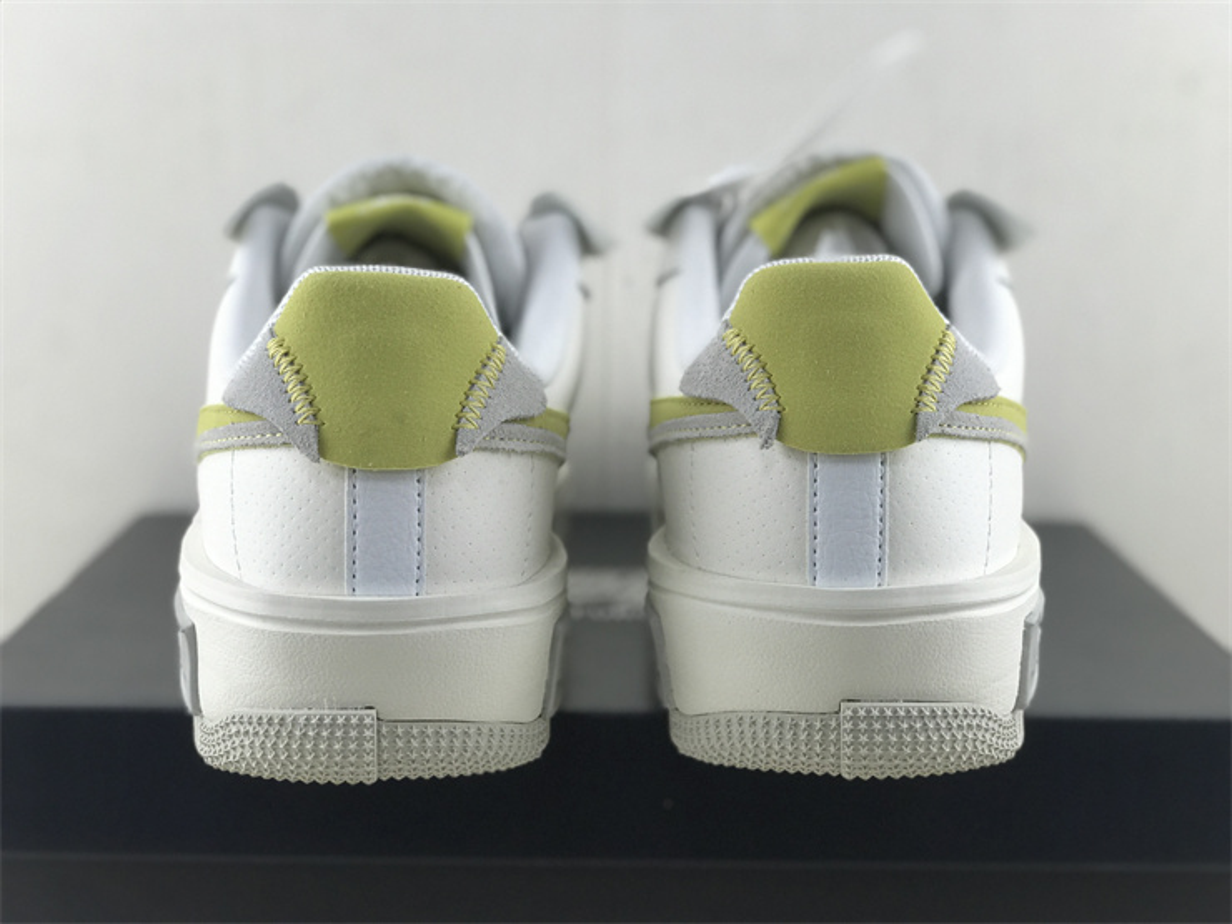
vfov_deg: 25.7
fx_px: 2029
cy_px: 462
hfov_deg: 33.8
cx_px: 616
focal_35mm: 57
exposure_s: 1/50
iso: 50
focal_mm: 6.6
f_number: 2.8
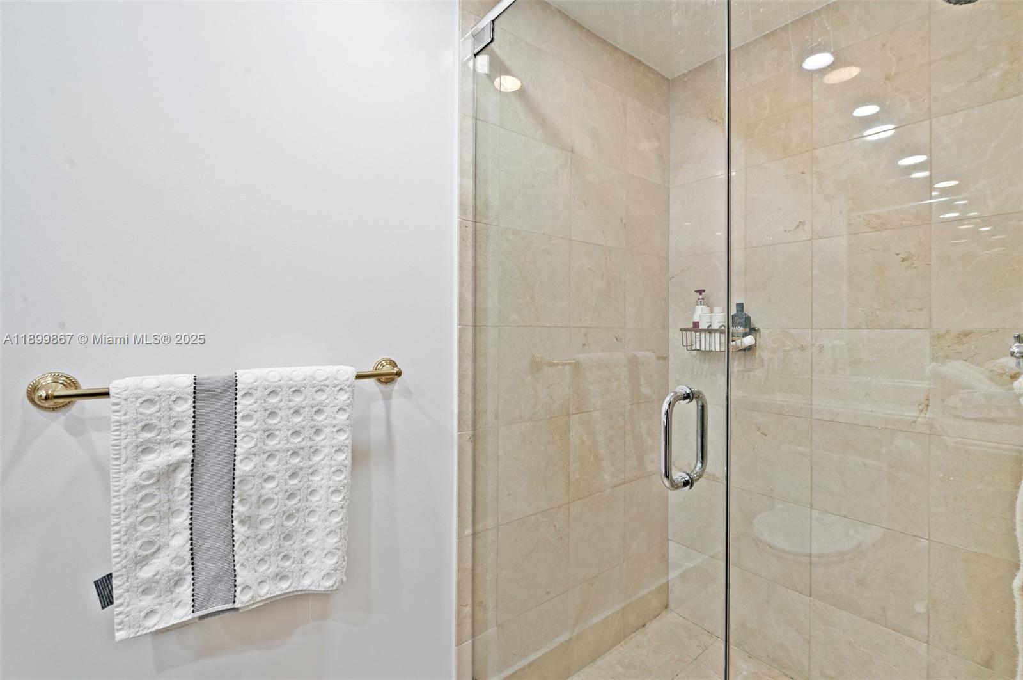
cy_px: 340
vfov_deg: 73.6
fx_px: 454
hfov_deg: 96.8
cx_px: 512
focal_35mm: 16
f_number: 8
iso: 200
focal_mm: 16
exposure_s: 1/2.5
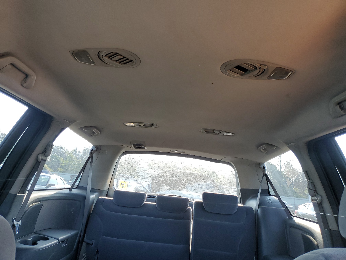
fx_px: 260
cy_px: 130
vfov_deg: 53.1
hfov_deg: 67.3
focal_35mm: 26
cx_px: 173
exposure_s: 1/120
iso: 56
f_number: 1.5
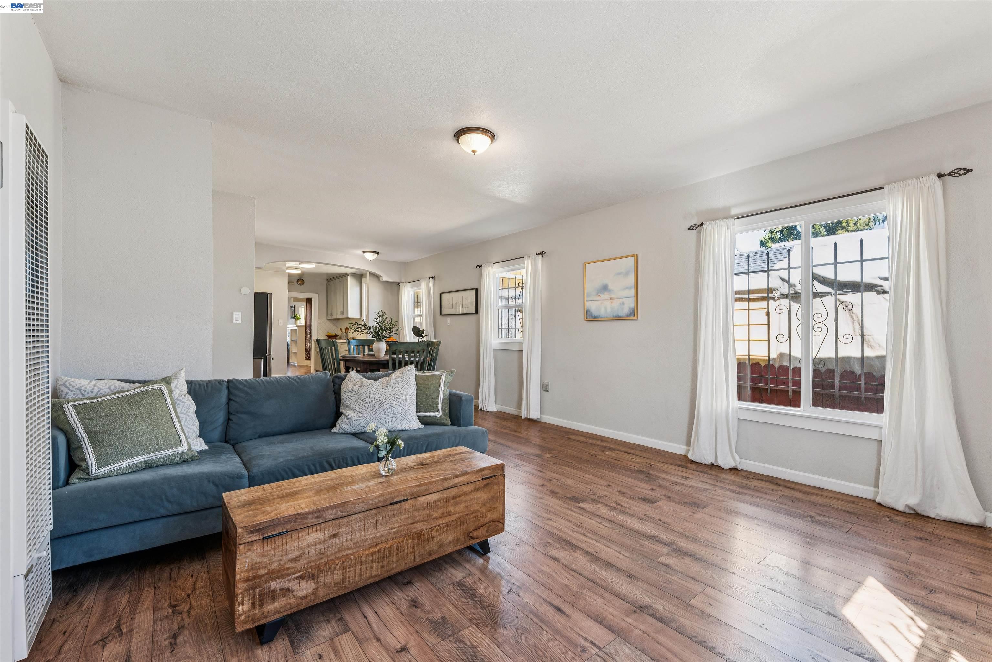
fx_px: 419
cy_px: 331
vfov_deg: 76.6
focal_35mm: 15
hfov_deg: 99.6
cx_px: 496
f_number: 9
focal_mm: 15.2
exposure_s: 1/6
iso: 100
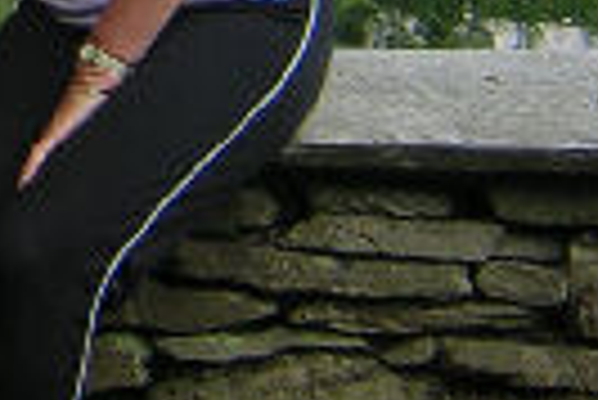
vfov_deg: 9.1
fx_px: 2345
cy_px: -420
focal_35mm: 141
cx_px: -229
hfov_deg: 13.8
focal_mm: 4.7
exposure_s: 1/150
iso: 100
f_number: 2.6
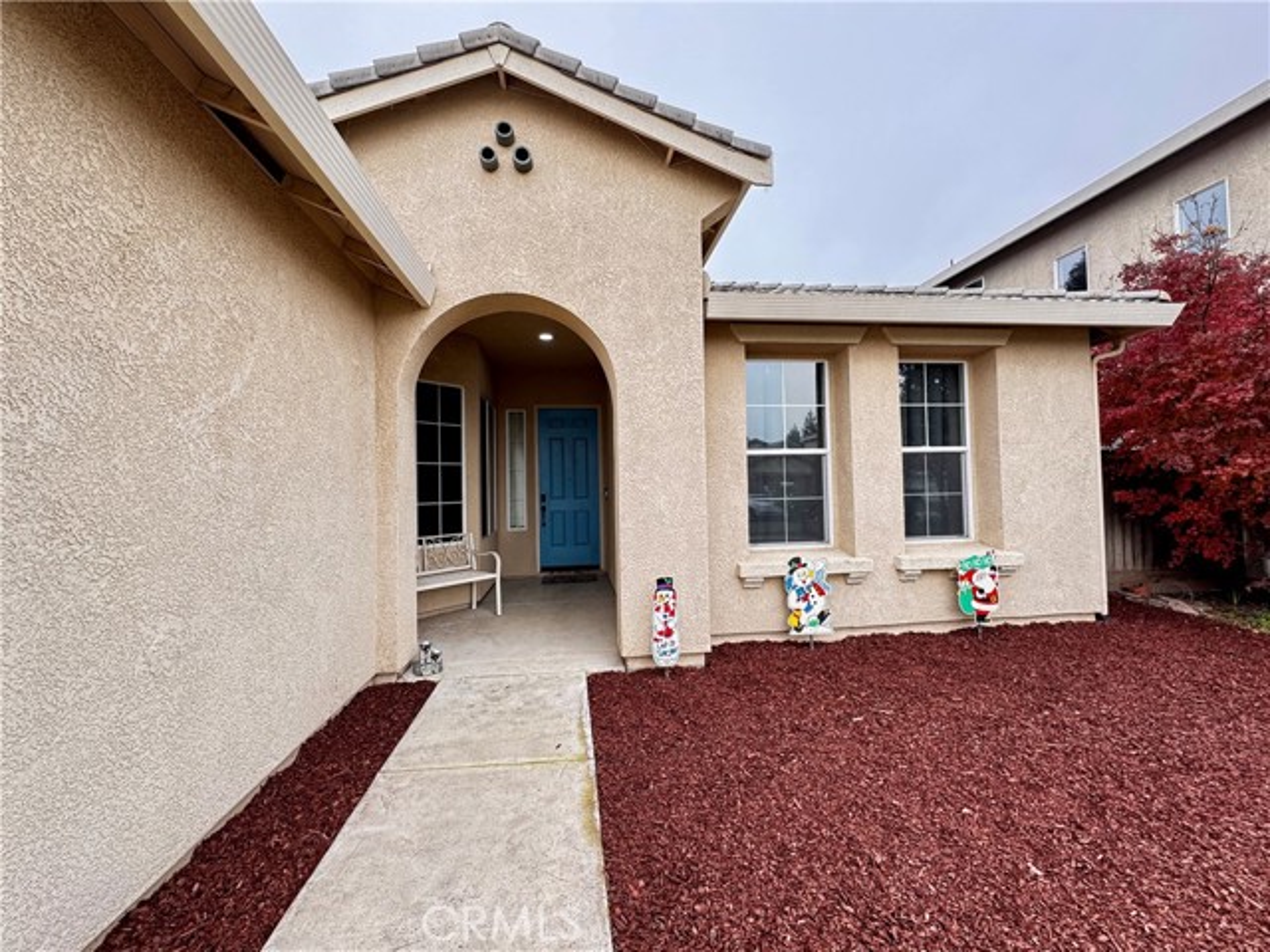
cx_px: 635
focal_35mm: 14
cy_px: 476
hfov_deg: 102.1
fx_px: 514
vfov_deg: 85.7
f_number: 2.2
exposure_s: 1/99
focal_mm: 2.22
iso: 50
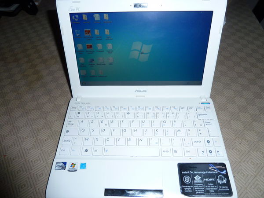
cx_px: 132
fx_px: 191
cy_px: 99
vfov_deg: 54.9
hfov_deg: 69.4
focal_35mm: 25
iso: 160
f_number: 3.3
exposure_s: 1/30
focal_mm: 4.1
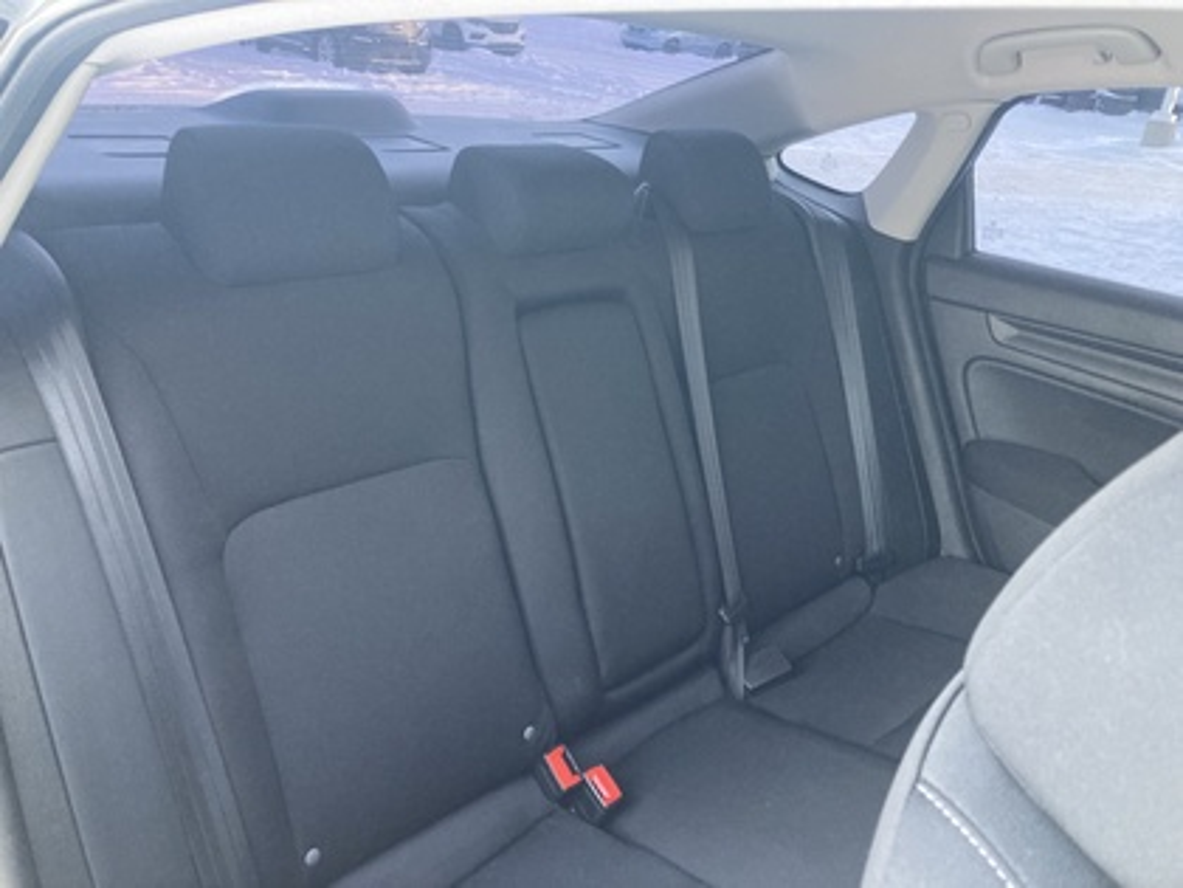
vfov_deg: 49.7
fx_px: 957
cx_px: 592
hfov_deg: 63.4
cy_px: 444
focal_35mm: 28
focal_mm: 3.99
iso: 320
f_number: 1.8
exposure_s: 1/57
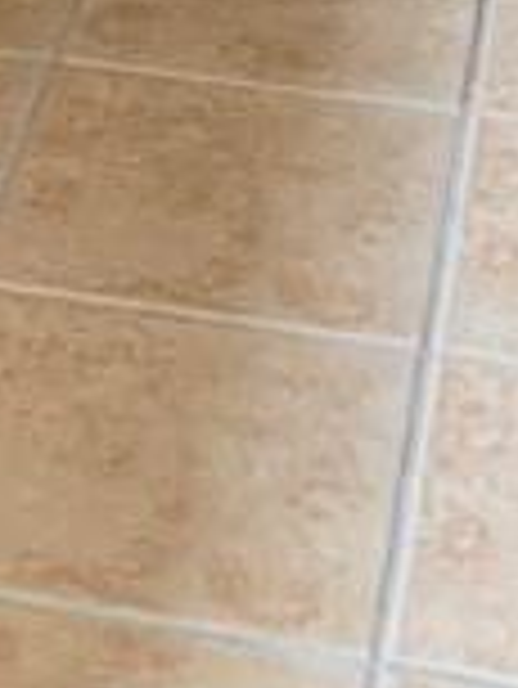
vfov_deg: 9.7
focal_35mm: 174
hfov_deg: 8.2
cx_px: -437
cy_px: -1106
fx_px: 3467
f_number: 1.8
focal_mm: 4.25
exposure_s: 1/60
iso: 200
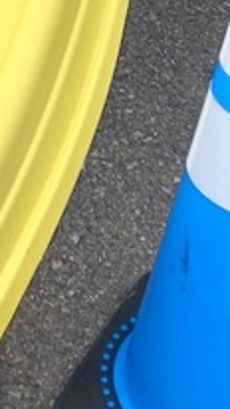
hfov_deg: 8.5
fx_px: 1527
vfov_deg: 13.7
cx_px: -73
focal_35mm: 141
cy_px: -308
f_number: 1.8
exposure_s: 1/60
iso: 32
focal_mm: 3.98
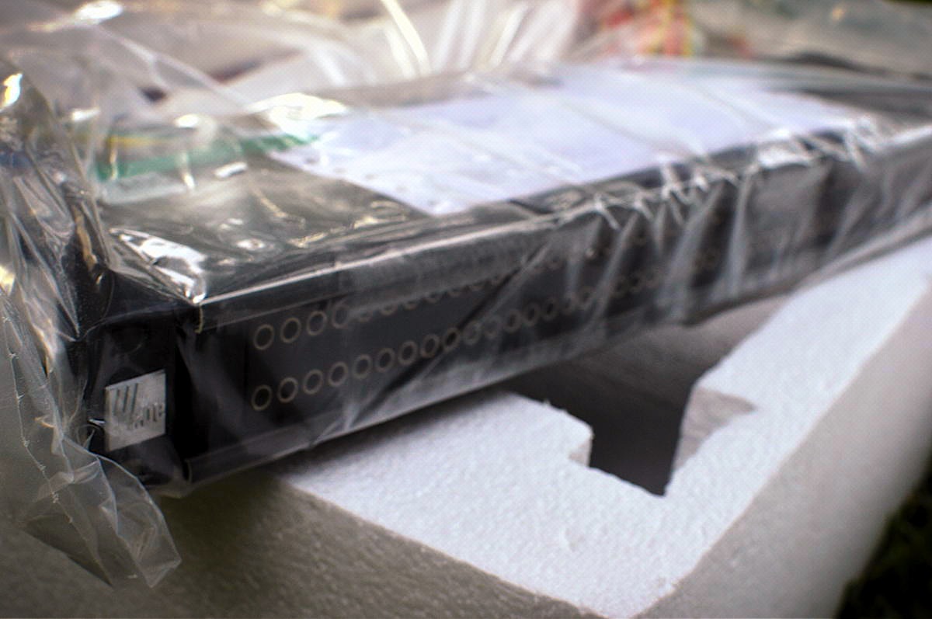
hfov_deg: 37.9
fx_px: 1357
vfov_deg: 25.7
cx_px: 466
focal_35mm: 52
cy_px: 310
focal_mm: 35
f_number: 8
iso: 400
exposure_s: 1/80
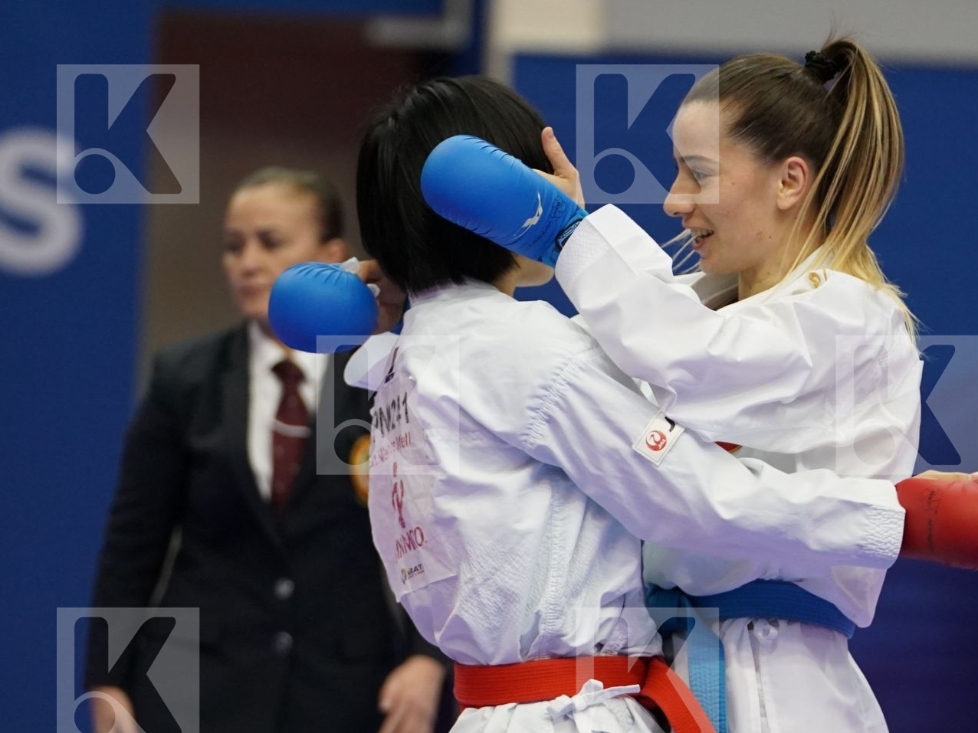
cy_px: 405
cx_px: 648
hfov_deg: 6.8
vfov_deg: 5.1
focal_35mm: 293
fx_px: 8278
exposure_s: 1/1000
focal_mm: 144
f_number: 2.8
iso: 2500
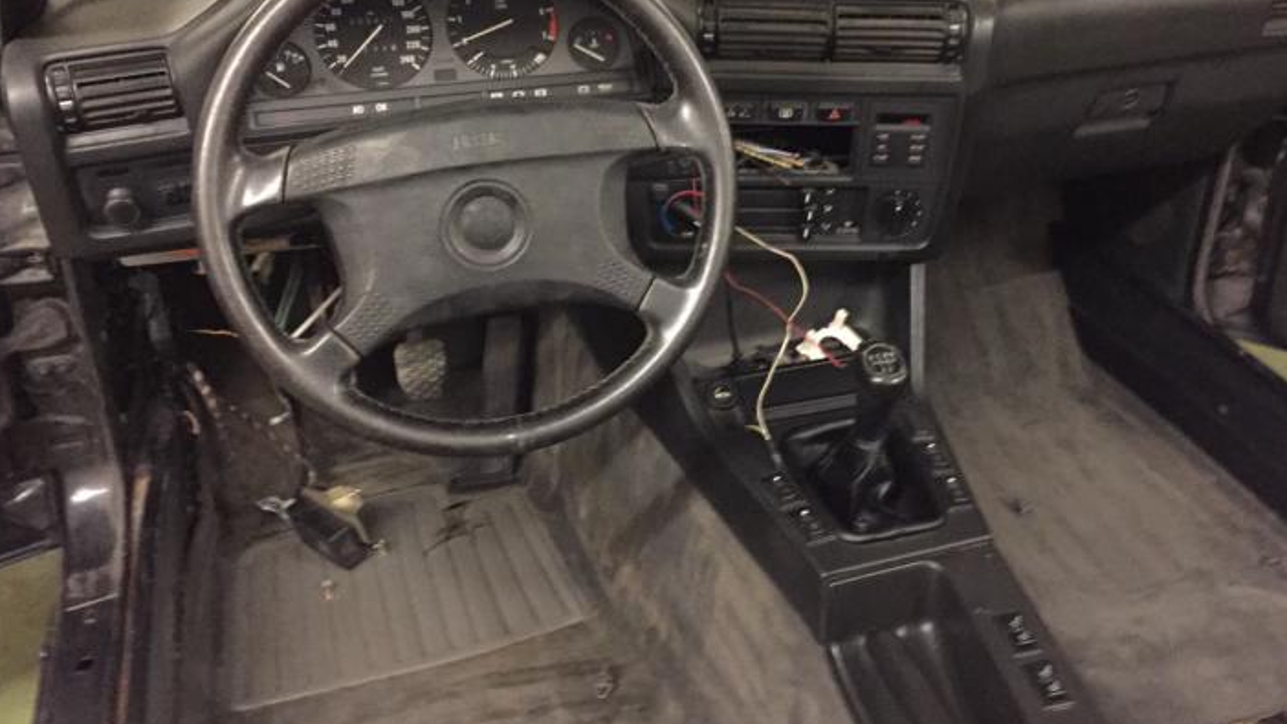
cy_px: 271
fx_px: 1229
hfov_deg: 55.2
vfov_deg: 32.7
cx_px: 686
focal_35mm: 36
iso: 640
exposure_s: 1/17
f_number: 2.2
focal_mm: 4.15
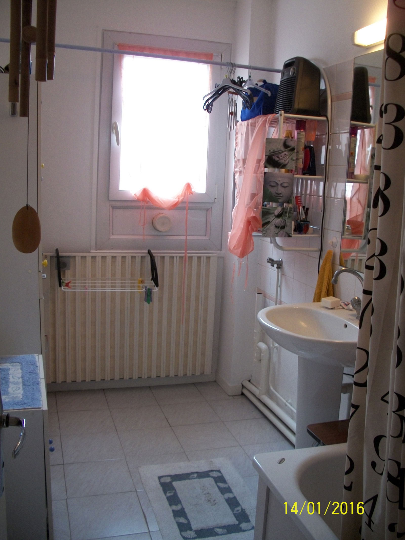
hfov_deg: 40.7
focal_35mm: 35
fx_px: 546
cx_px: 202
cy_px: 270
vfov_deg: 52.6
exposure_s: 1/20
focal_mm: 6.3
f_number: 3.1
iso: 160
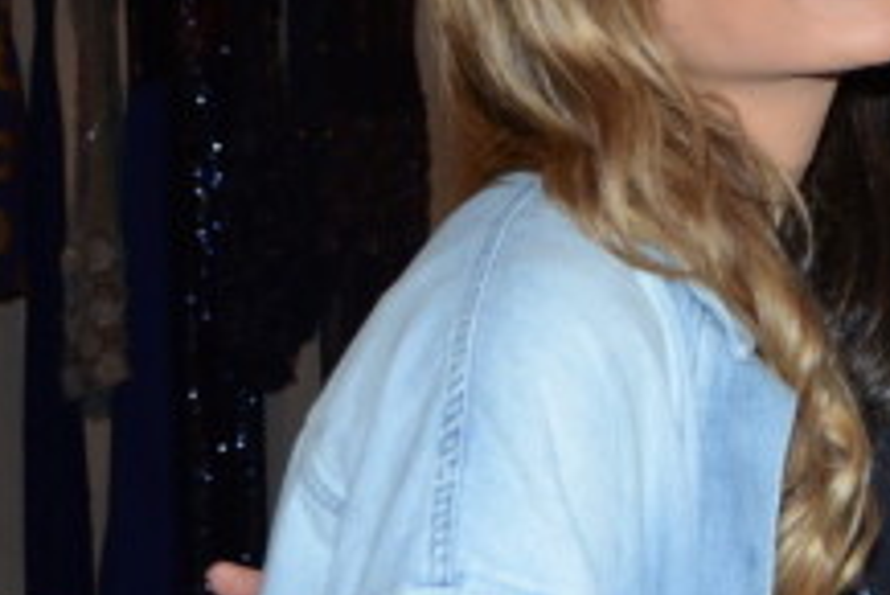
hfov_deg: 15.2
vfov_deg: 10.7
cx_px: 1161
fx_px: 3166
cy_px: 129
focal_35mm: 128
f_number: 5
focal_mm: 32
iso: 1000
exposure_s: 1/250
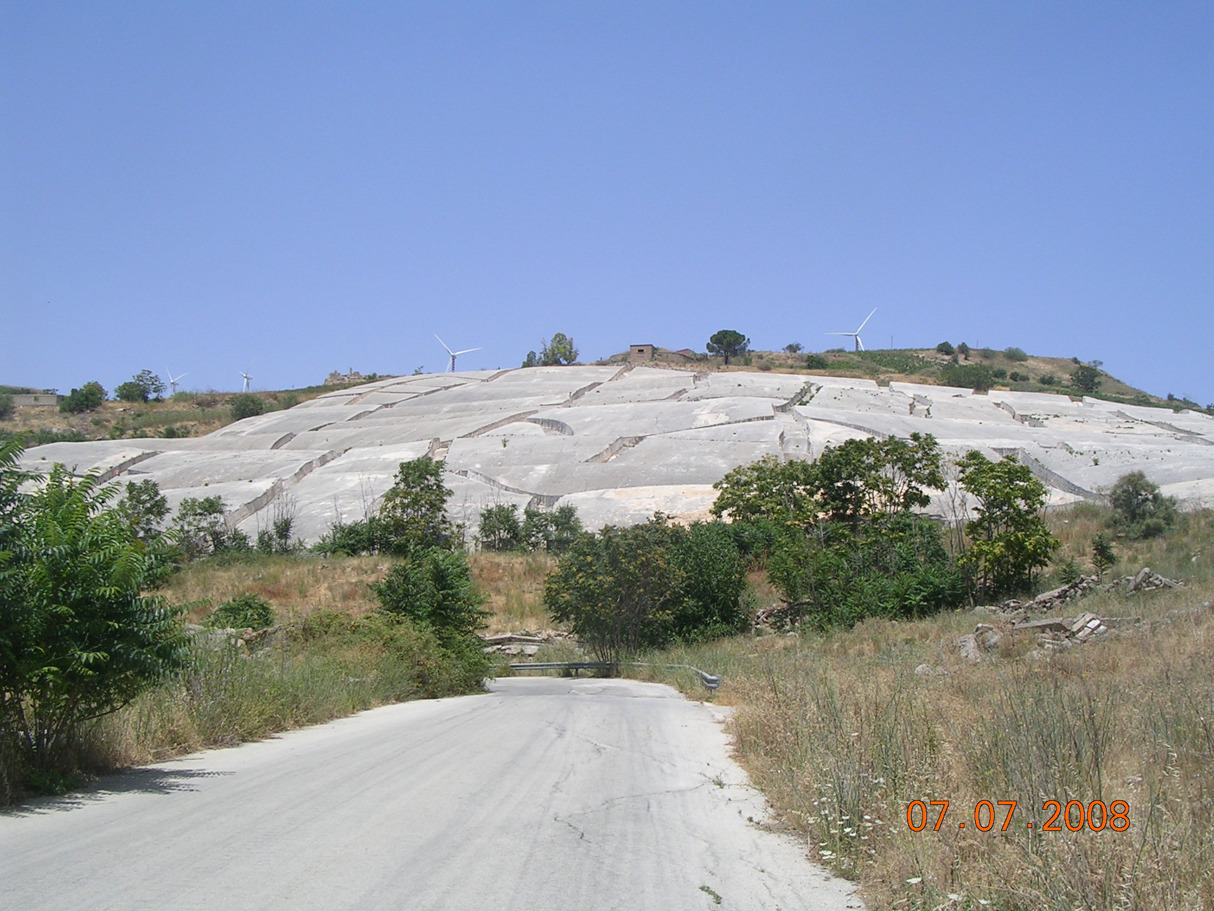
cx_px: 607
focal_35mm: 38
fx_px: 1333
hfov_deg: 49.0
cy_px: 456
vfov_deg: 37.7
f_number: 5.6
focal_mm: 5.8
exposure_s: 1/348
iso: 50
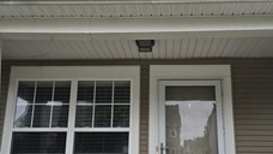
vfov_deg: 27.0
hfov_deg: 46.4
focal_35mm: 44
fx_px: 318
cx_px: 145
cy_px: 87
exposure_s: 1/180
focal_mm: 6.3
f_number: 1.7
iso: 16
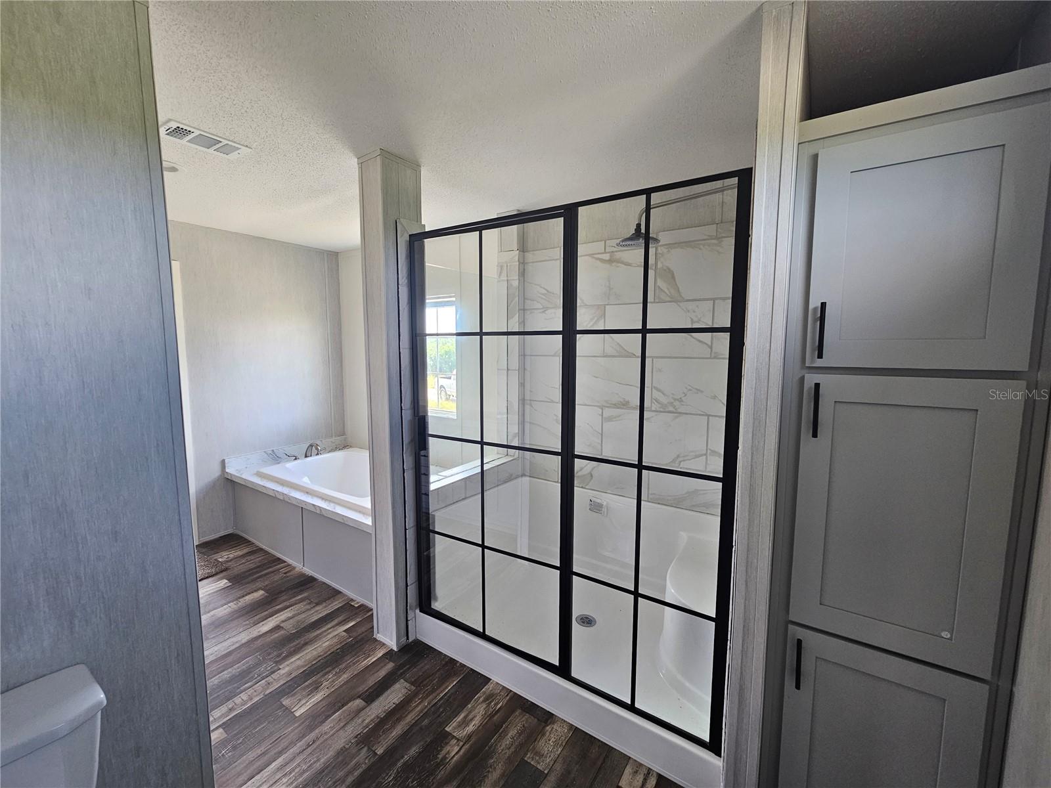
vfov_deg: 89.9
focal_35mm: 13
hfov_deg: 106.2
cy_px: 394
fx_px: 395
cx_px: 526
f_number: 2.2
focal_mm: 2.2
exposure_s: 1/60
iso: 100
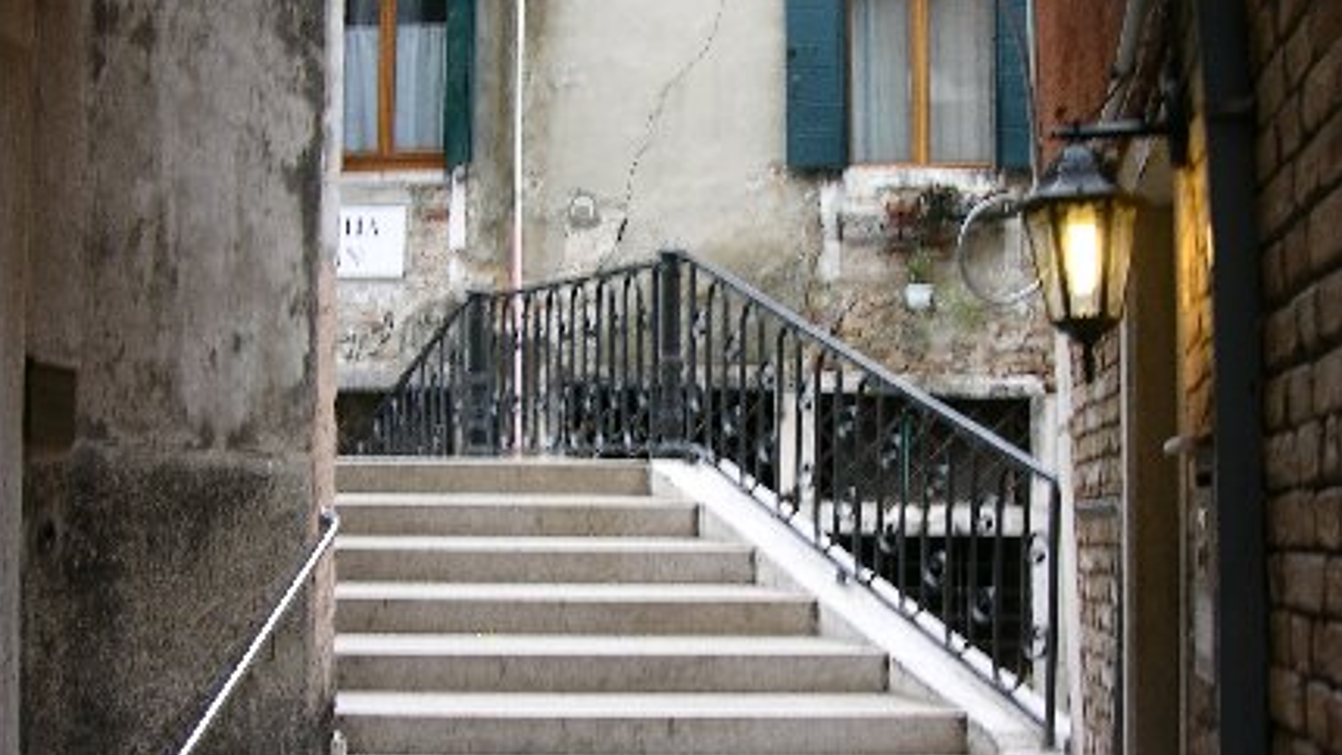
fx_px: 1851
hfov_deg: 39.9
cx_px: 683
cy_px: 429
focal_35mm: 52
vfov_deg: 23.0
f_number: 2.8
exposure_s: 1/14.1
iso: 50
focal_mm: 8.9
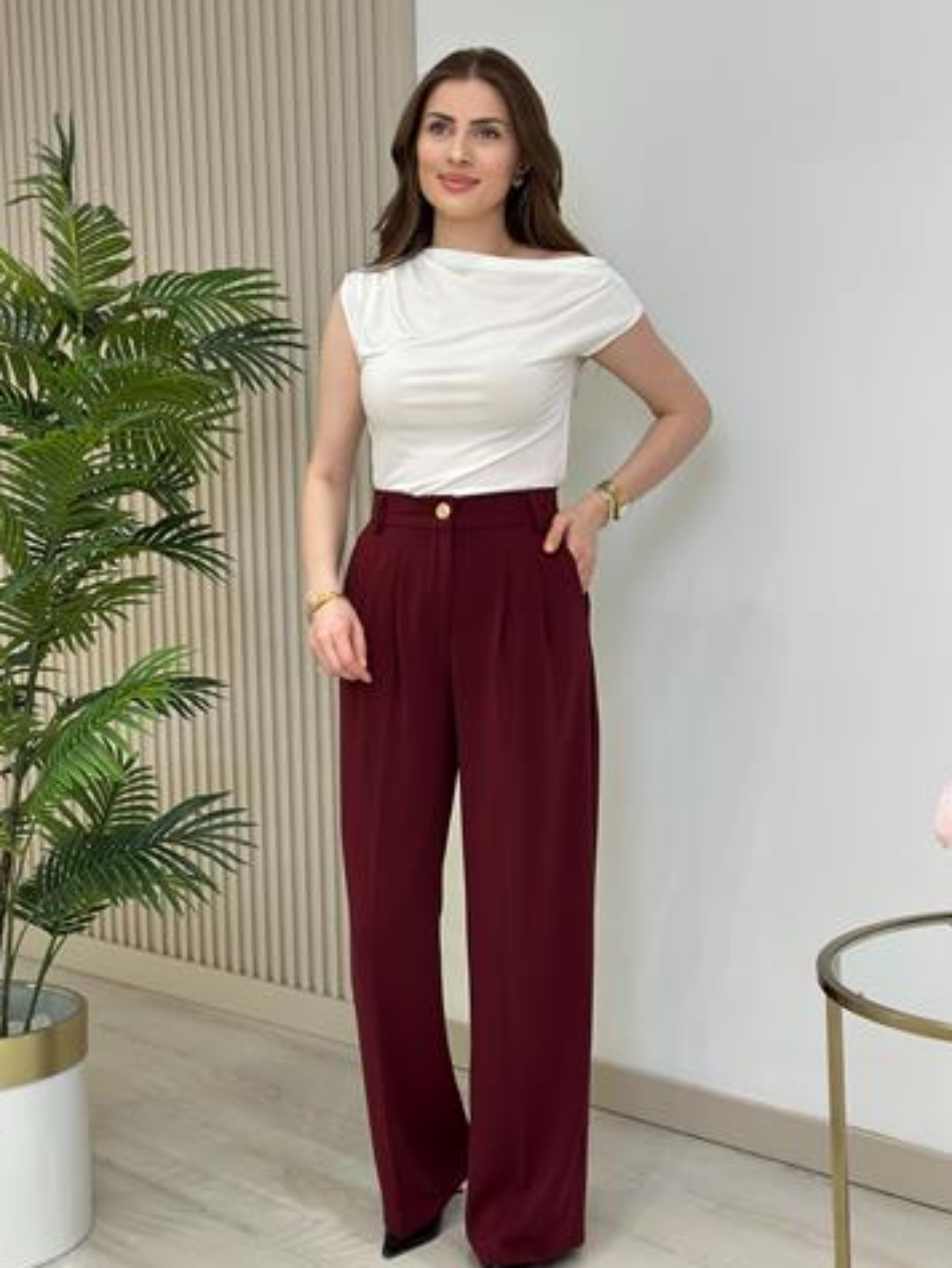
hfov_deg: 27.1
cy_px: 619
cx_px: 473
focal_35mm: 54
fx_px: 1978
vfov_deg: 35.5
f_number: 1.78
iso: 64
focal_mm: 6.86
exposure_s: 1/164
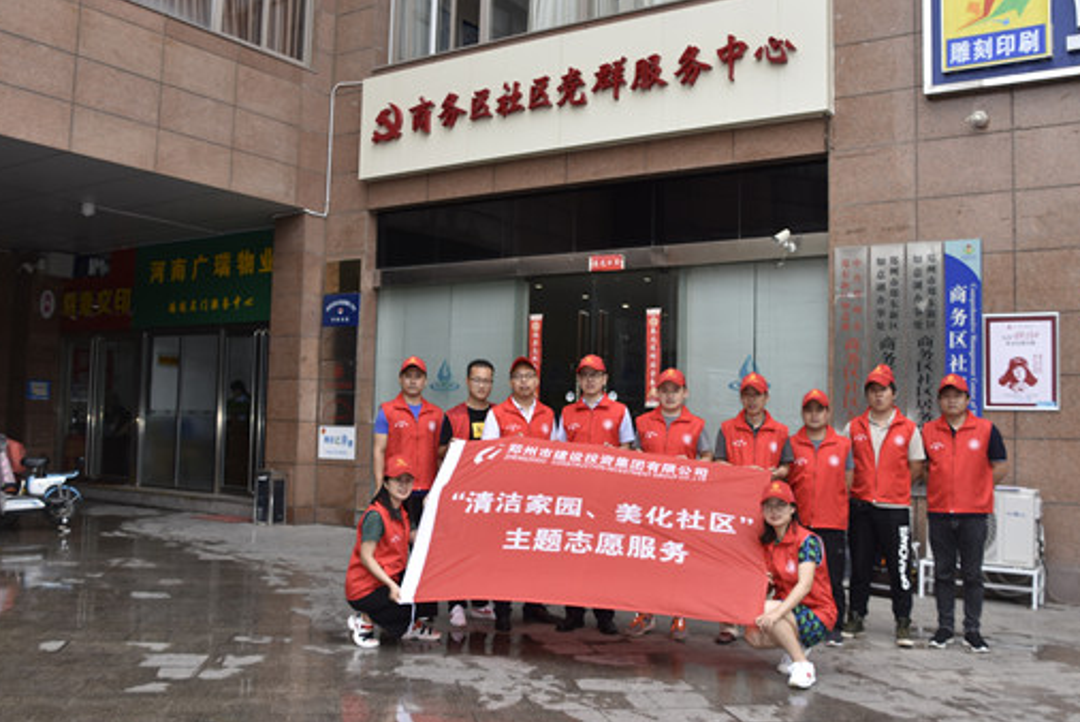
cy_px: 355
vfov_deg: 41.2
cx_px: 523
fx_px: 961
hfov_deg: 58.7
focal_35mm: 32
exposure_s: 1/250
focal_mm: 18
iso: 100
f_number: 4.5
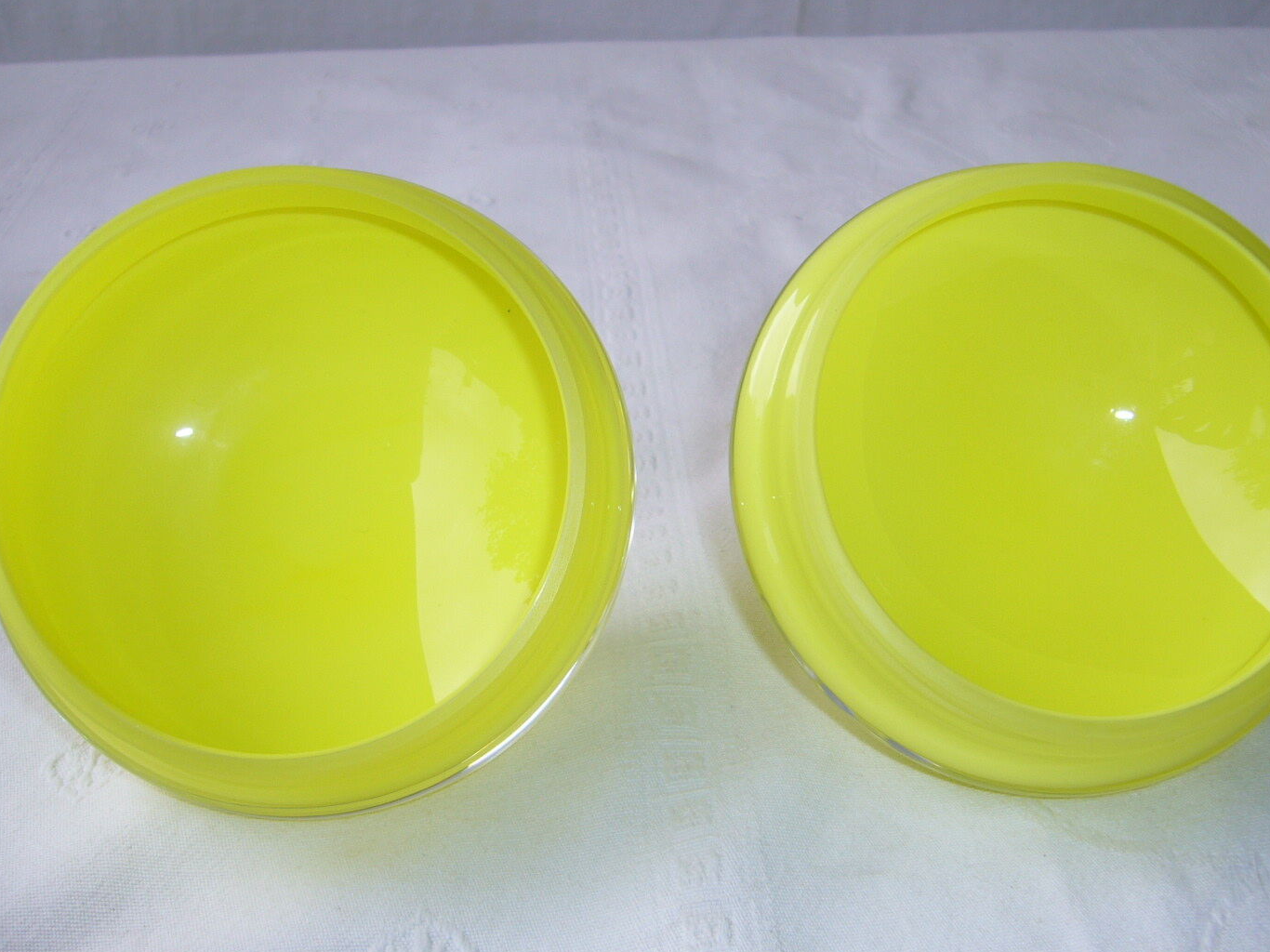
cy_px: 519
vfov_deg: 35.1
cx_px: 710
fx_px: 1504
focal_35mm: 41
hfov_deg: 45.7
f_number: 2.8
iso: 80
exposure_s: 1/80
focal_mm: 5.8
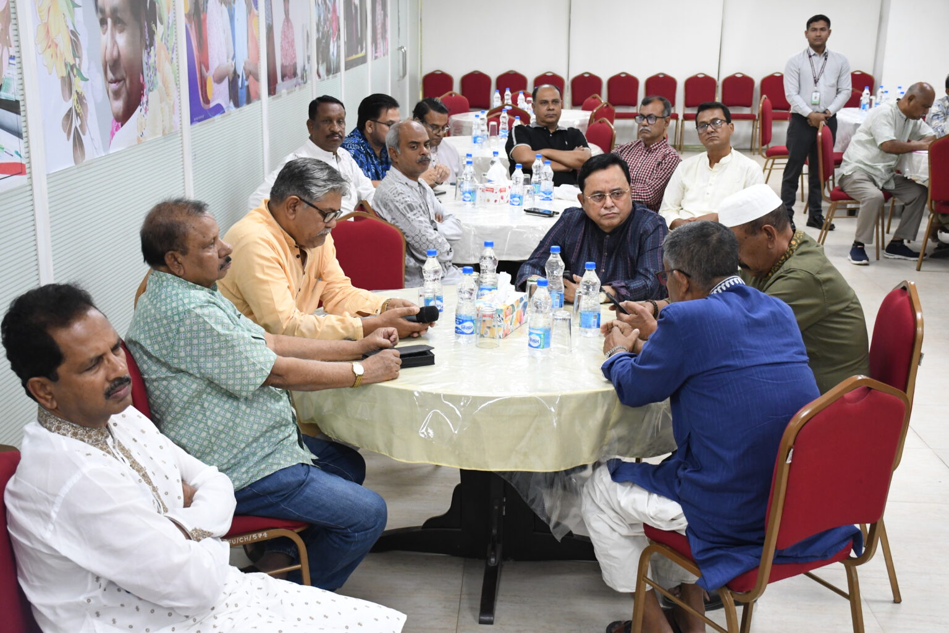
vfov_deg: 28.1
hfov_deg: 41.1
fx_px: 1265
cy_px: 316
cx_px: 474
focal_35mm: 48
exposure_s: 1/125
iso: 2000
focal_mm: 32
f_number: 5.6
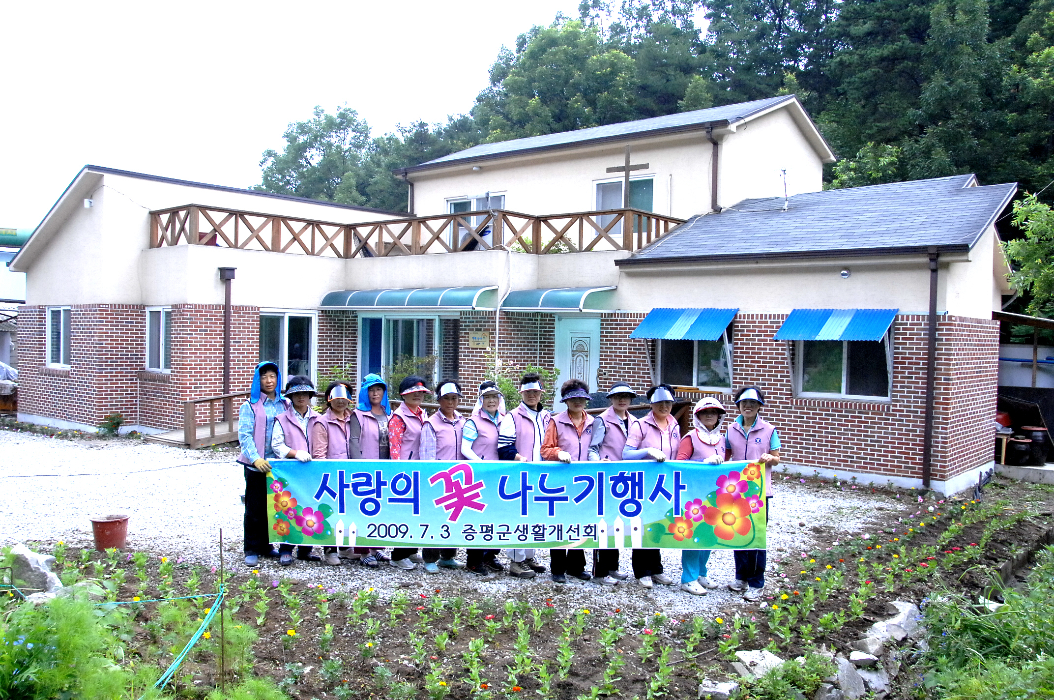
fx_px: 877
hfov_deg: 62.0
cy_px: 350
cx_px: 527
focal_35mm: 30
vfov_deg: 43.5
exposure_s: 1/320
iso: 800
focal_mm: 20
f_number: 8.5
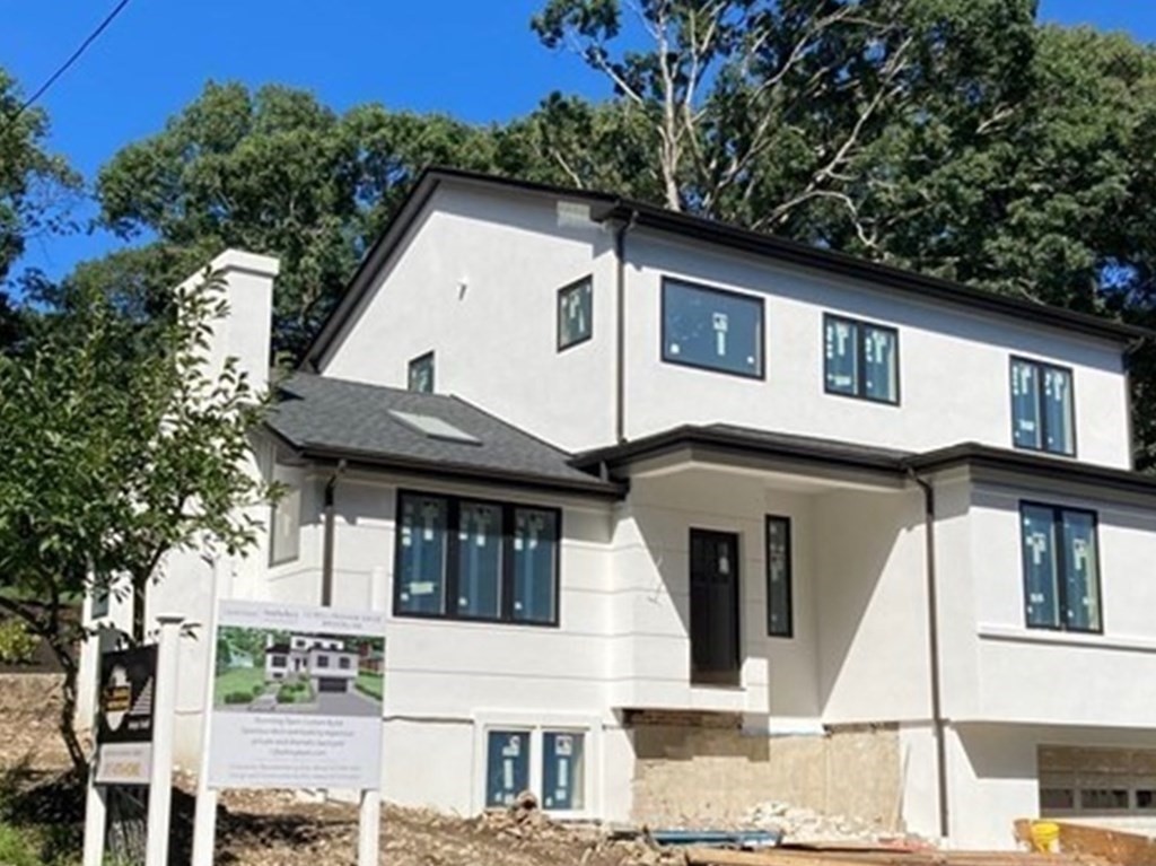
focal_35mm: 28
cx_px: 578
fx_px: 935
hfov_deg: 63.5
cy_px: 433
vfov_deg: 49.7
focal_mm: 3.99
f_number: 1.8
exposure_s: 1/2433
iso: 25
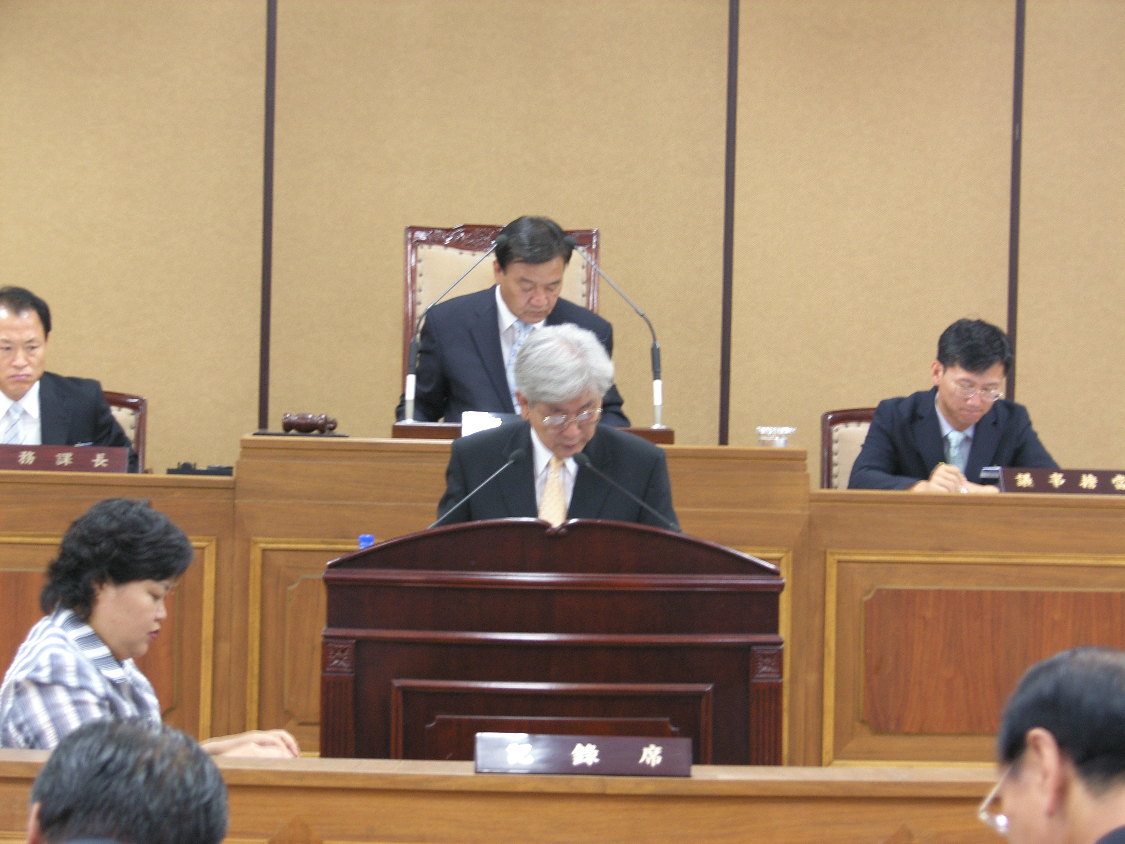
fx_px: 3900
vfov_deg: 12.3
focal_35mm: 120
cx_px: 562
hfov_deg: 16.4
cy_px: 422
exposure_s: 1/5
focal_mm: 31
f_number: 3.5
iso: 100
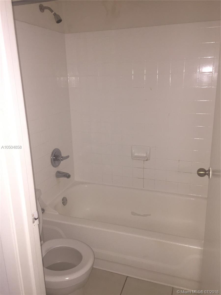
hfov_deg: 48.2
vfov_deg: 61.7
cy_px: 148
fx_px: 247
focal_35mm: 29
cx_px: 110
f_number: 2.2
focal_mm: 4.15
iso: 64
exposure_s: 1/16
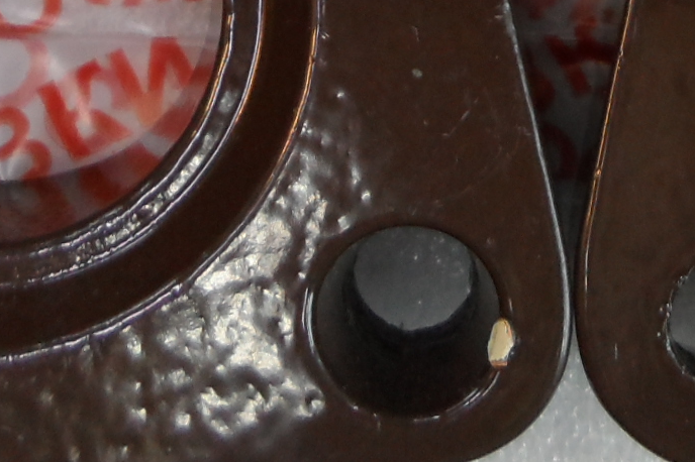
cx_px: 561
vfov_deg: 12.6
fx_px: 1891
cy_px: -400
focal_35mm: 98
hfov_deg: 20.6
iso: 200
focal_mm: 4.5
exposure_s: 1/30
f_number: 2.5
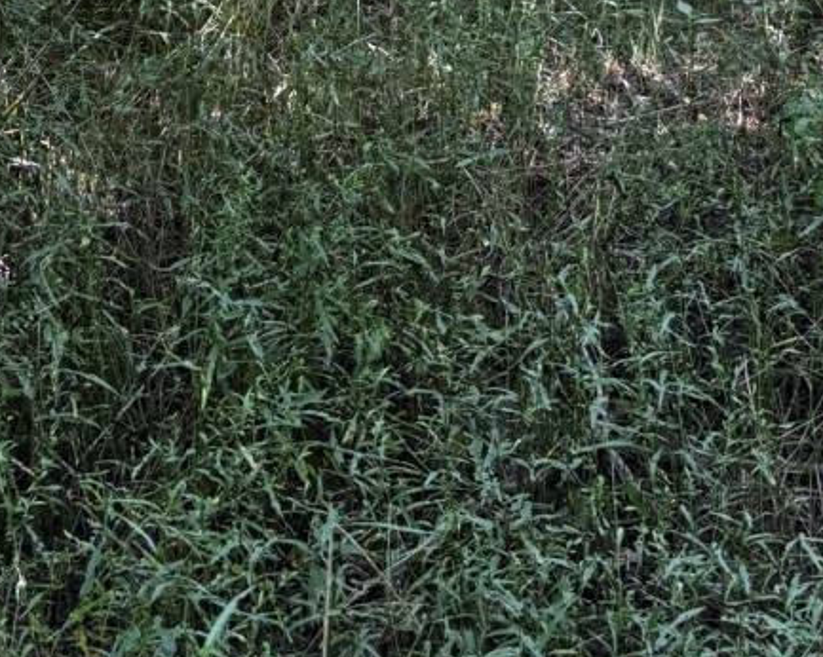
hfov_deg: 21.2
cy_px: -473
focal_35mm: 90
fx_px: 2191
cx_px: 506
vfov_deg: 15.1
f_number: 1.6
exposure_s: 1/227
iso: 64
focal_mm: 5.96
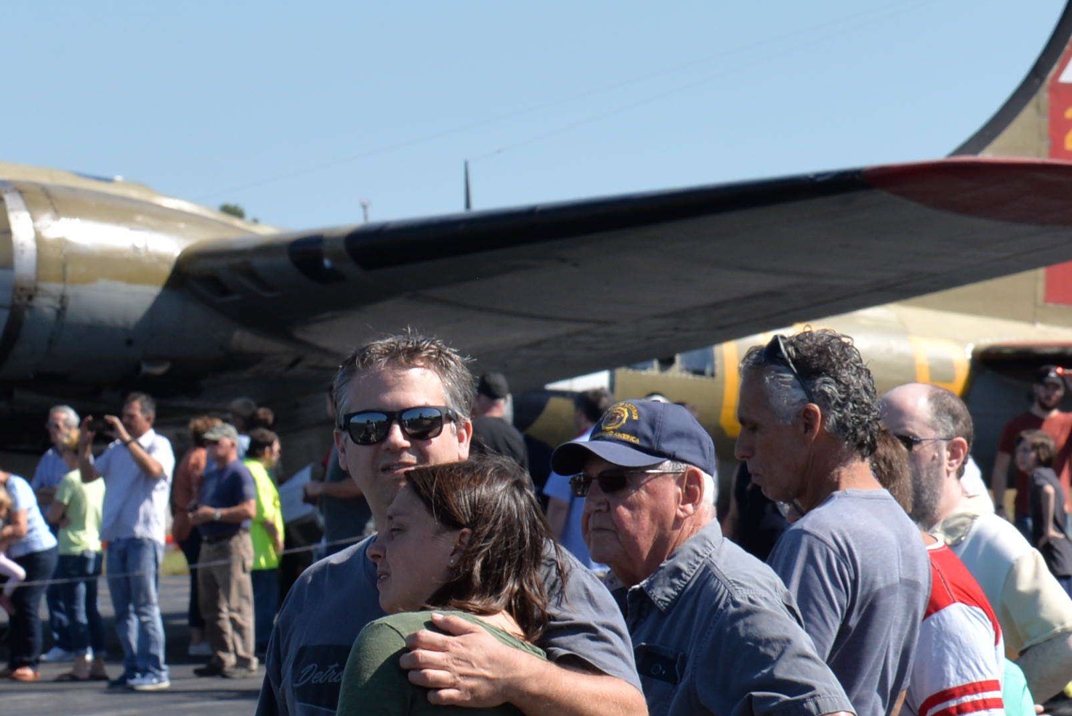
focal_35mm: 261
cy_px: 219
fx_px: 7775
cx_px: 214
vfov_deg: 5.3
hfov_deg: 7.9
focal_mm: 70
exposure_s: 1/320
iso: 200
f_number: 10
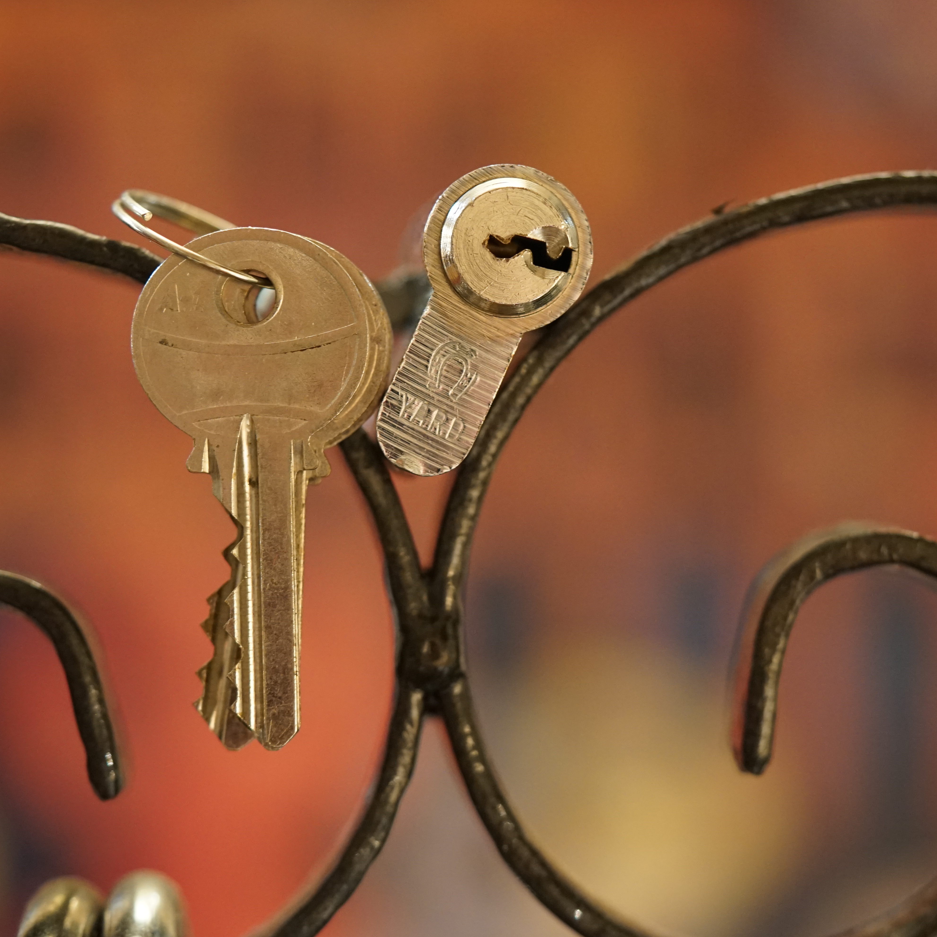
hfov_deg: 15.0
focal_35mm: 116
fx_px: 3552
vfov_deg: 15.0
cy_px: 470
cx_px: 494
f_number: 2.8
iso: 2500
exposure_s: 1/100
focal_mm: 90
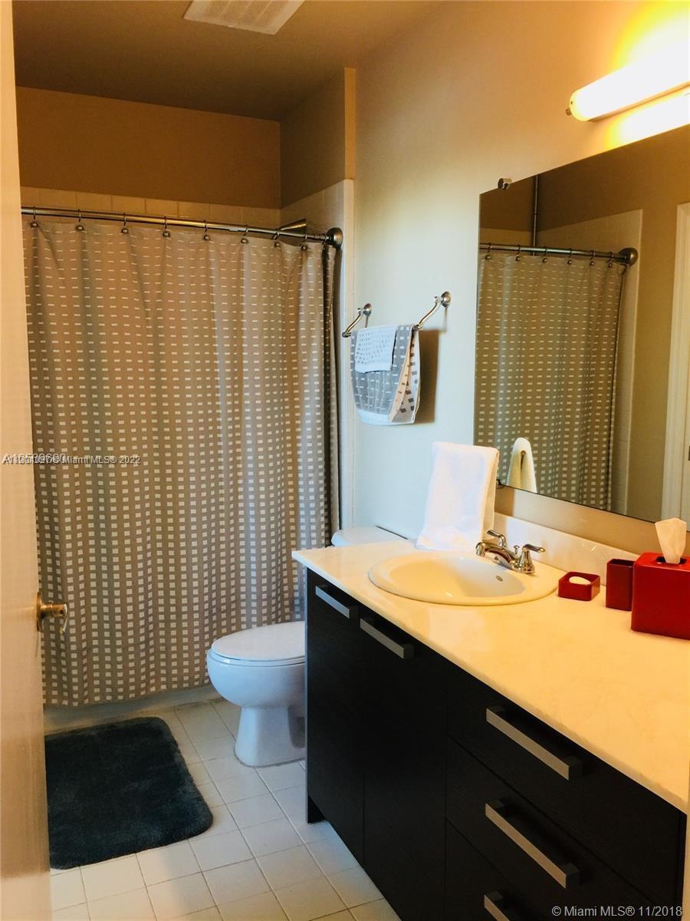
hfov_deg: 48.2
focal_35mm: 29
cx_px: 345
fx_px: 771
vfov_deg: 61.7
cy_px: 460
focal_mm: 4.15
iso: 50
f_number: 2.2
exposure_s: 1/17
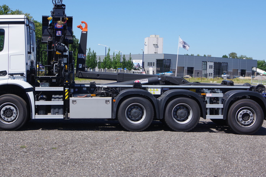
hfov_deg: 33.3
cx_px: 113
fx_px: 443
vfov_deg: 22.6
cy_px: 69
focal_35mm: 60
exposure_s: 1/400
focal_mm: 31
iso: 200
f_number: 7.1
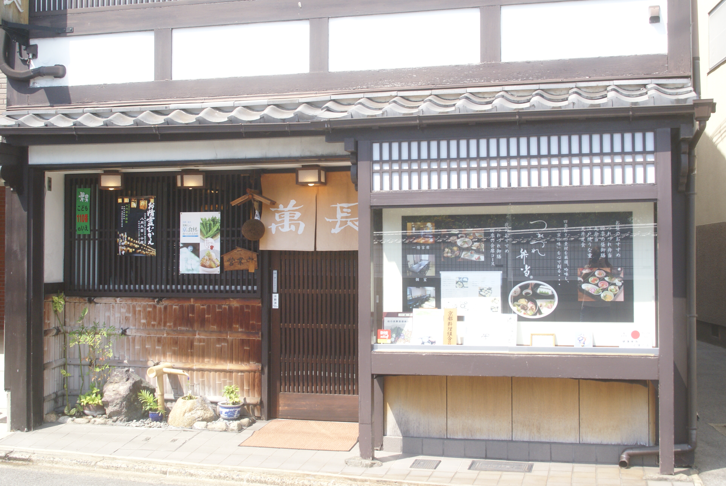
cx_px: 363
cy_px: 243
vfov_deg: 32.0
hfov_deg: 46.3
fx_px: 848
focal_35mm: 42
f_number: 7.1
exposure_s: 1/400
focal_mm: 28
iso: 400
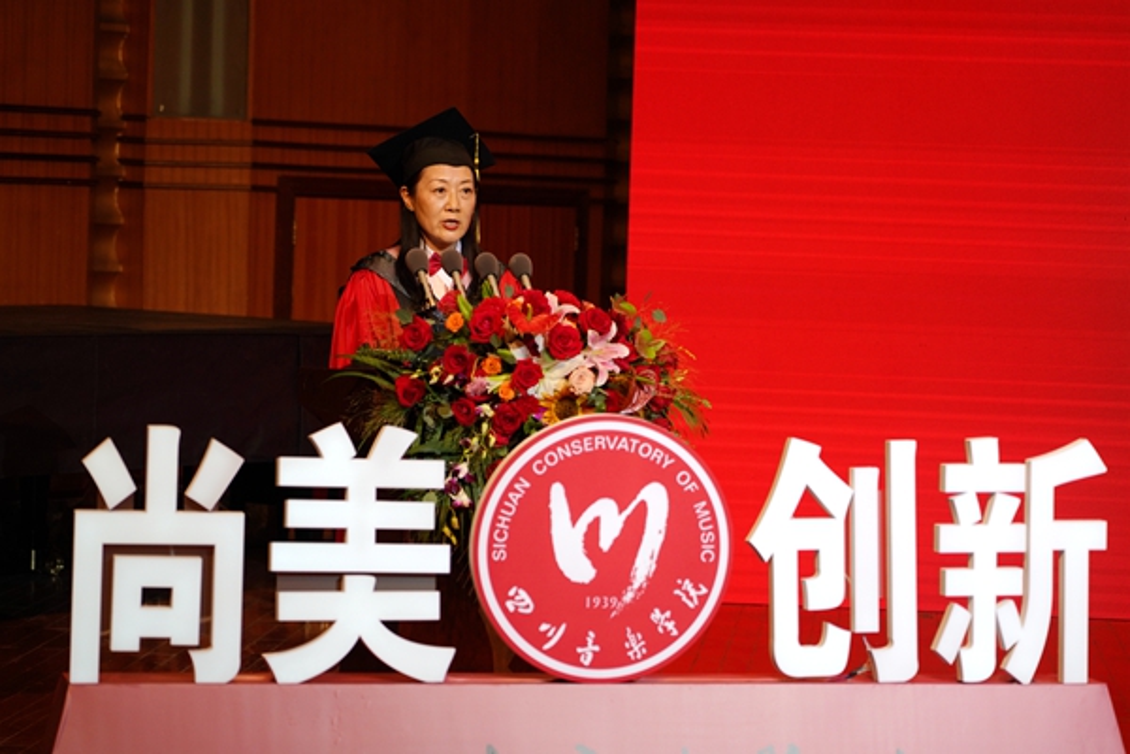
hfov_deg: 19.5
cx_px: 565
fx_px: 3296
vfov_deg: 13.0
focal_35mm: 105
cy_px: 377
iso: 800
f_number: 4
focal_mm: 105
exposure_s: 1/320
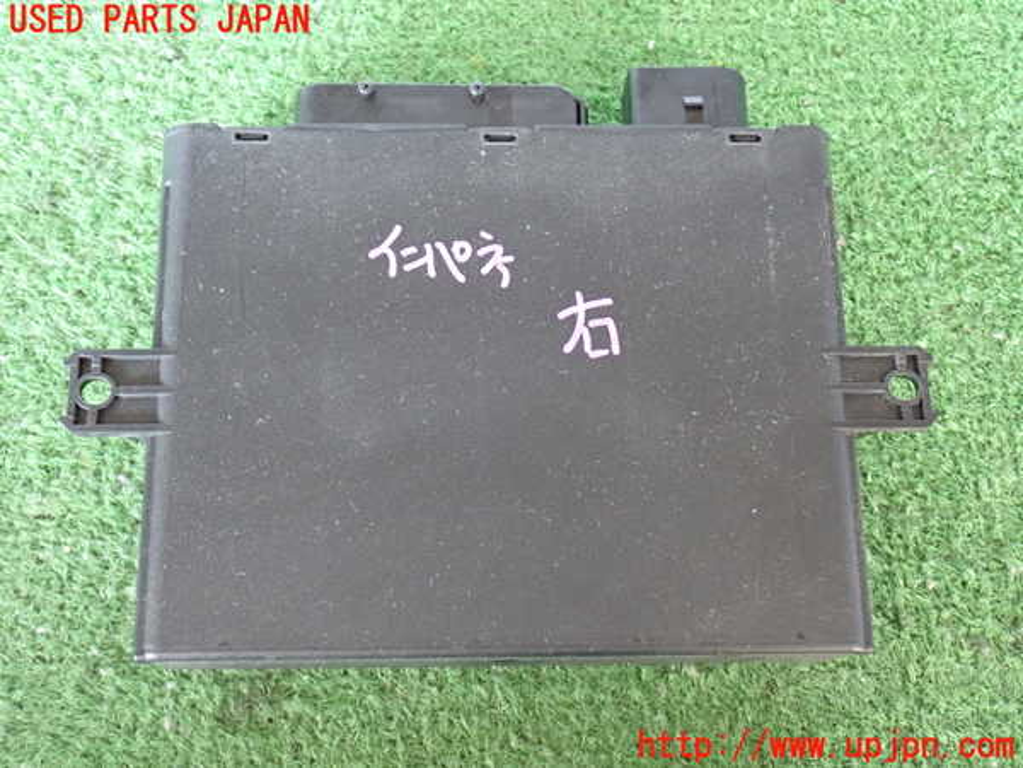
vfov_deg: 32.9
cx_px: 512
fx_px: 1300
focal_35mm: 44
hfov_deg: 42.9
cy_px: 384
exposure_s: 1/30
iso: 800
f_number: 2.9
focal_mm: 7.84
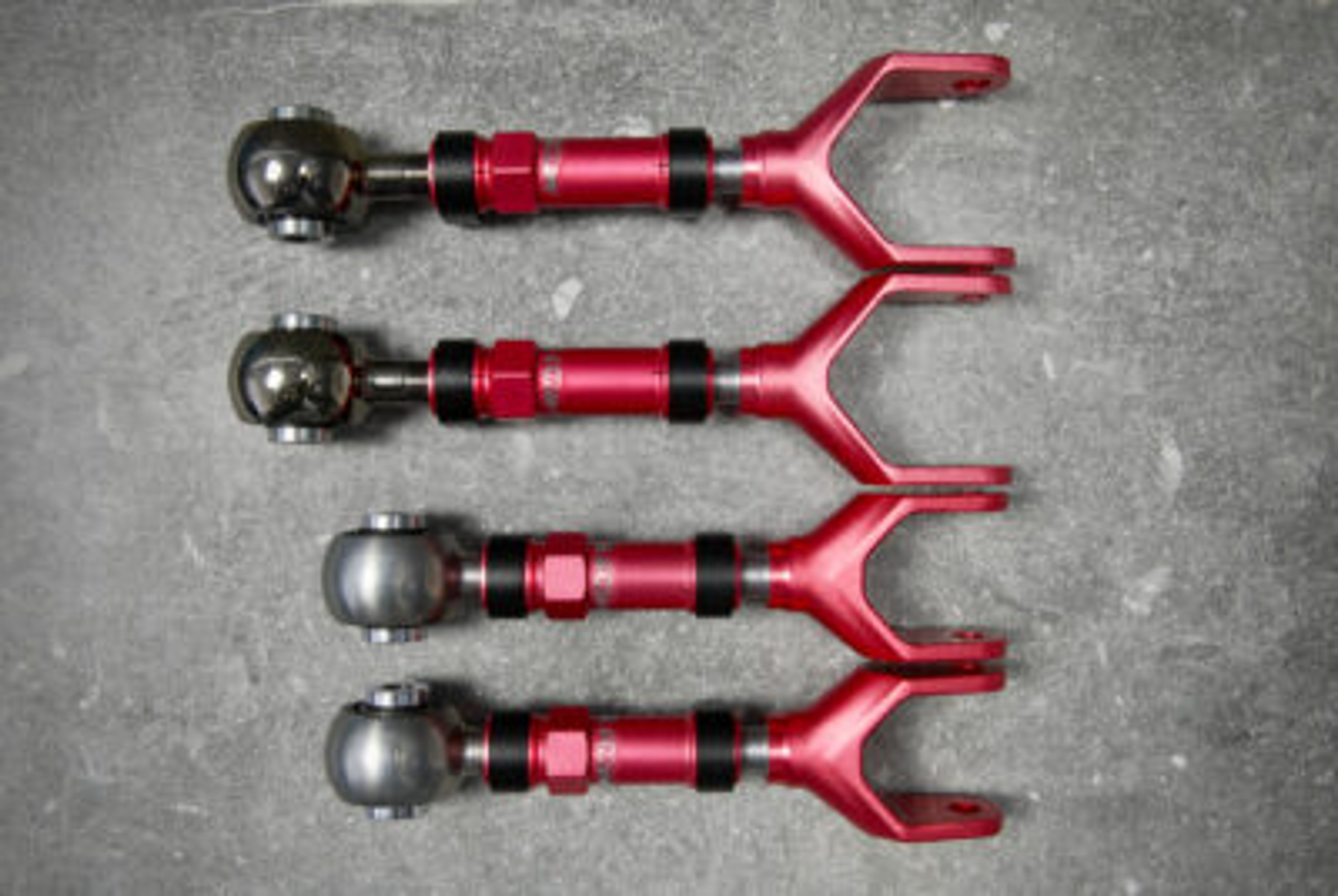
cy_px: 448
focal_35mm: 31
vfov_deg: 42.5
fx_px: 1154
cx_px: 669
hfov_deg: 60.2
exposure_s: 1/25
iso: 1000
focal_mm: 31
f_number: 8
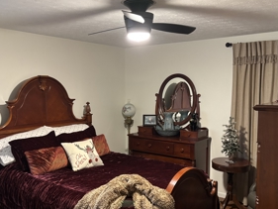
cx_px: 135
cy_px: 124
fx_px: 297
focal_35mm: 37
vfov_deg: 38.6
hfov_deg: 50.1
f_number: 1.6
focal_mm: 5.96
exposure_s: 1/40
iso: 500
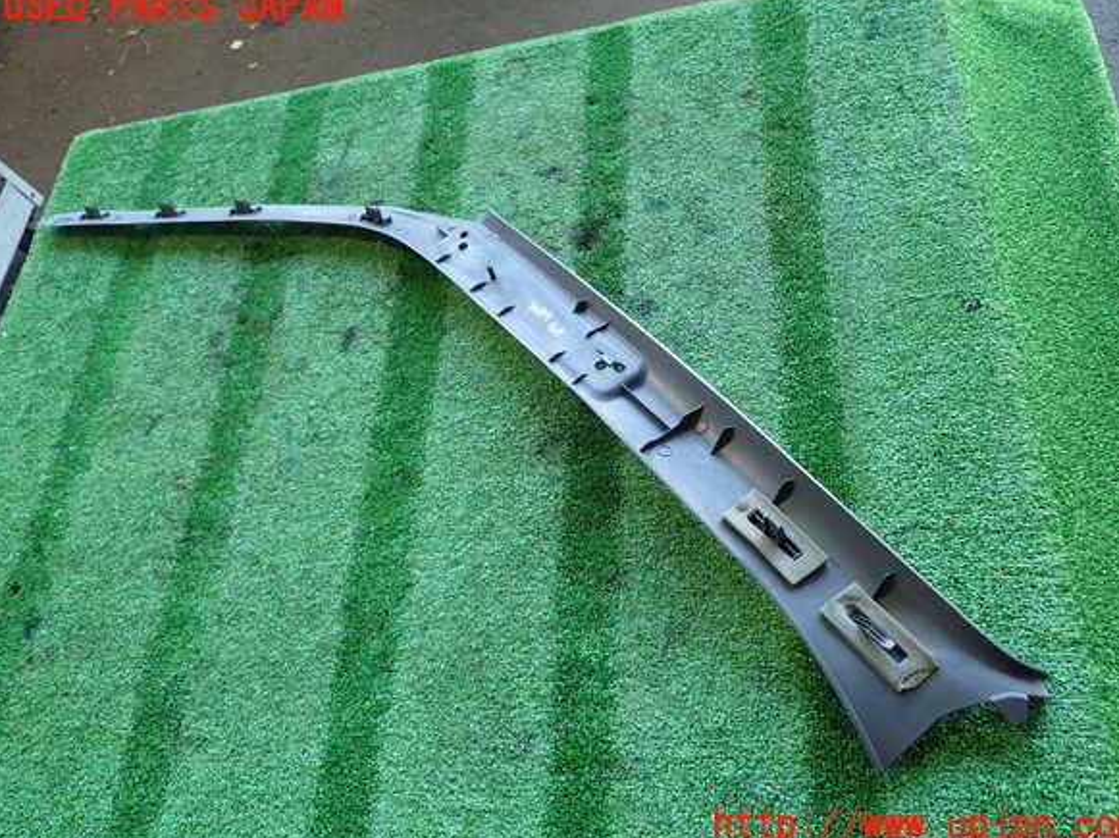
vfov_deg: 45.4
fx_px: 1001
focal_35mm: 31
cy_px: 416
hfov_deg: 58.4
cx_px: 570
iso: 200
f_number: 2.3
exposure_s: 1/50
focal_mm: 5.4
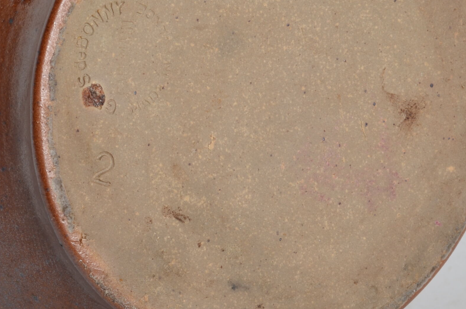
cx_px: 64
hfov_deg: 11.7
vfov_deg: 7.8
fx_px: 2260
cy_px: 92
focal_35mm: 175
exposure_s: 1/125
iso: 100
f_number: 14
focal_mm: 50
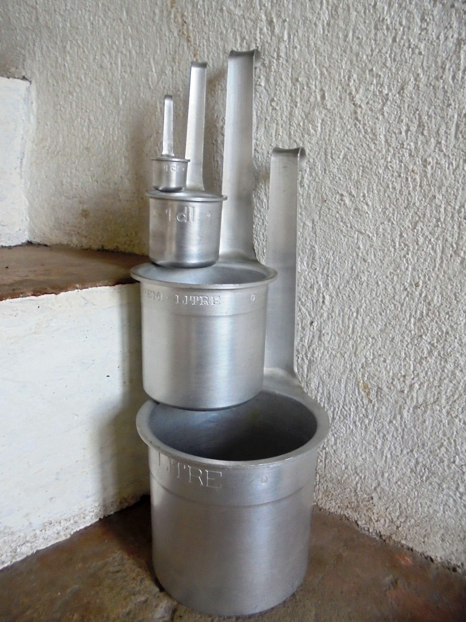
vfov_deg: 67.3
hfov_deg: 53.1
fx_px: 467
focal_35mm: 26
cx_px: 233
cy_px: 311
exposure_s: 1/30
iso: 320
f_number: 3.5
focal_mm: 4.6
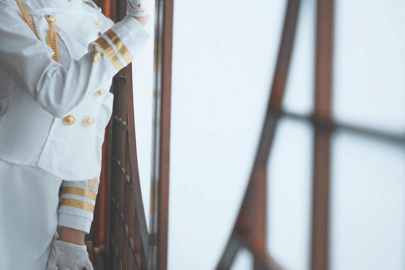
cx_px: 100
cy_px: 44
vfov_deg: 23.7
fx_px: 630
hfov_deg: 34.8
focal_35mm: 56
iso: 100
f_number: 2.2
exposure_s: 1/125
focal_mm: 33
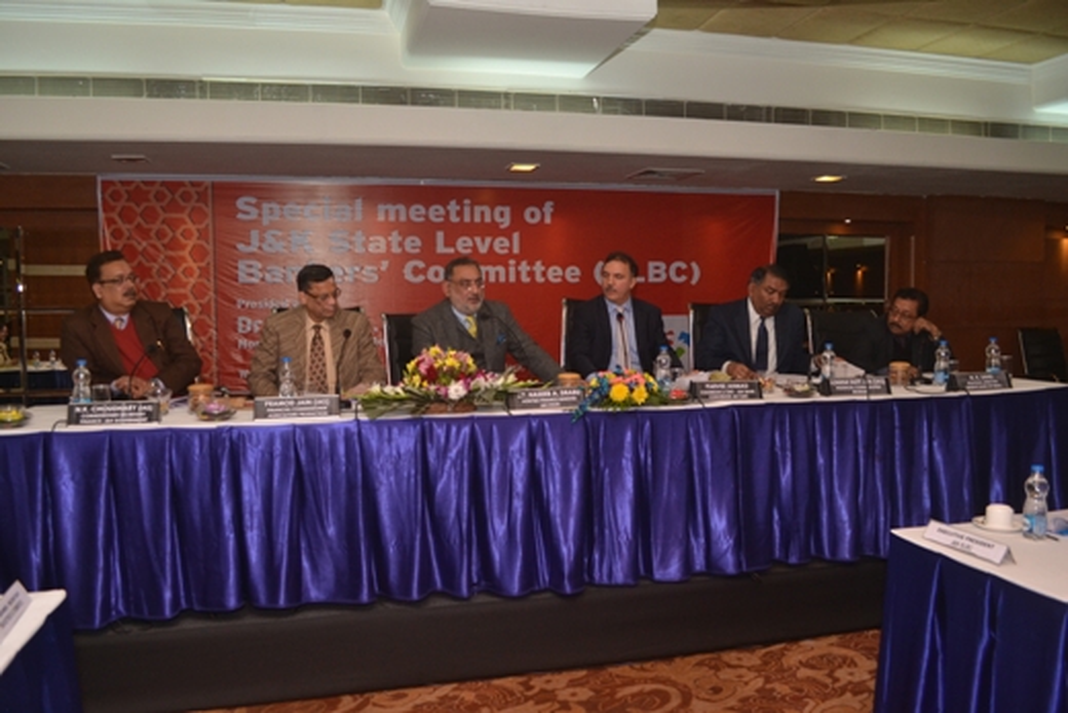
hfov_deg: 67.4
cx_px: 534
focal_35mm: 27
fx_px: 801
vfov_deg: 48.0
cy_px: 356
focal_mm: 18
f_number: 4.5
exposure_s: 1/125
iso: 800
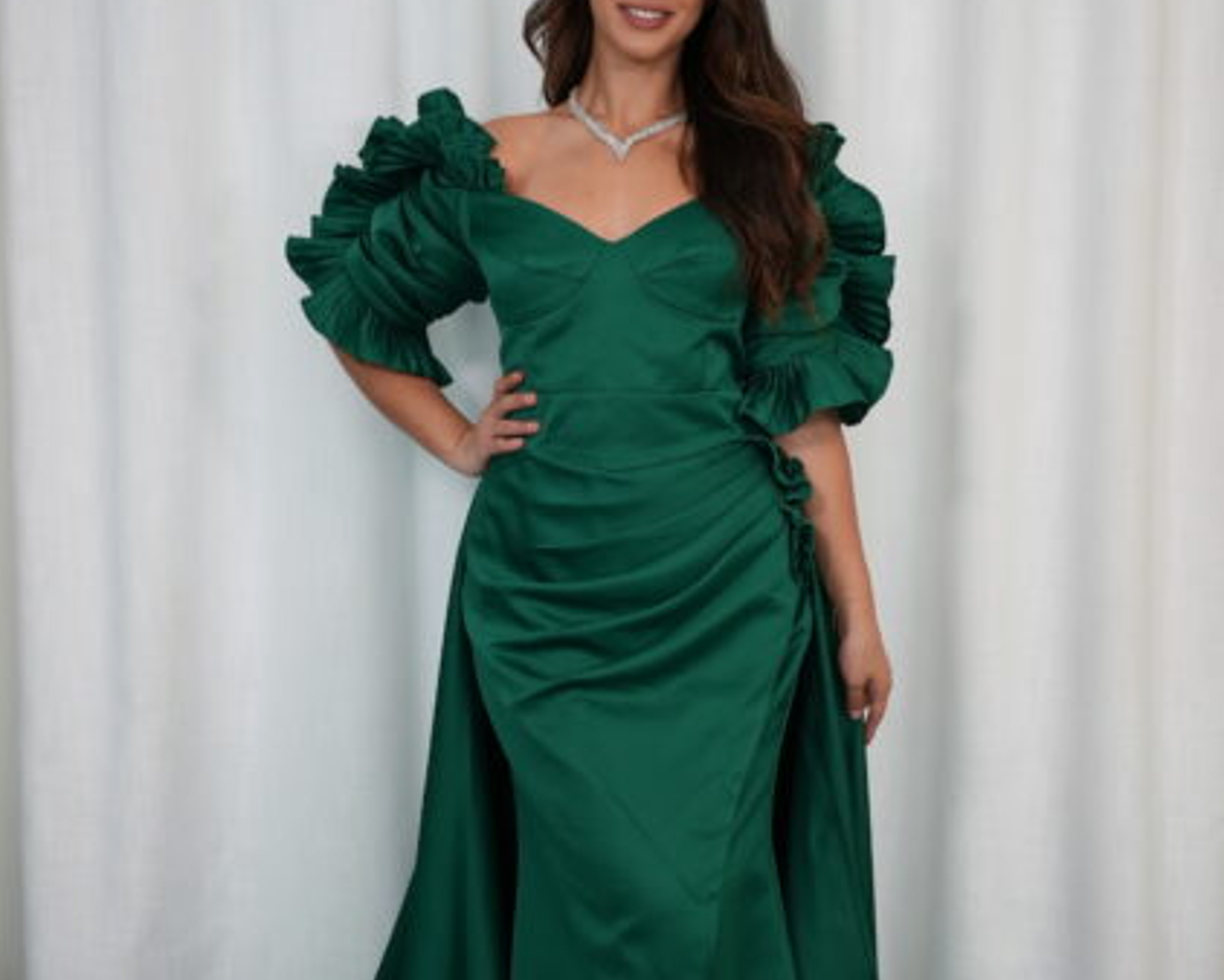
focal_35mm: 54
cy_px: 615
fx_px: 1962
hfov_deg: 34.6
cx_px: 603
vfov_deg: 27.9
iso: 500
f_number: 2.8
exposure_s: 1/250
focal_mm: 37.8
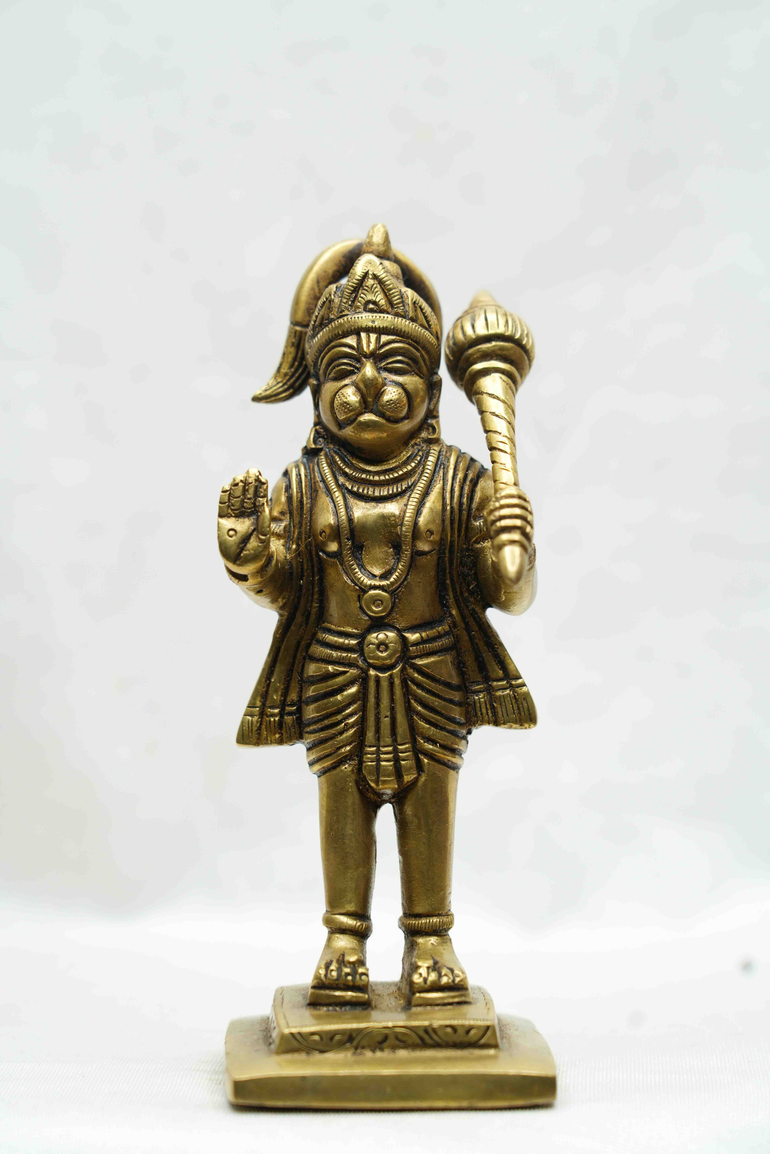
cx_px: 385
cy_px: 577
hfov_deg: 13.0
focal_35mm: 105
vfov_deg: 19.5
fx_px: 3368
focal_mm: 105
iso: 320
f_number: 5.6
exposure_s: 1/60
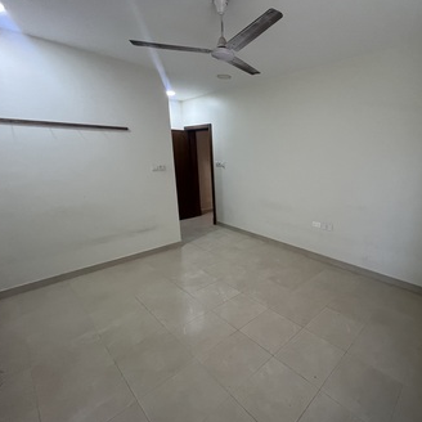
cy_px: 216
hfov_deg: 84.9
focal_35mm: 16
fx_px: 221
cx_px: 275
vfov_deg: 87.4
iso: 160
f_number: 1.8
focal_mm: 1.57
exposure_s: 1/50
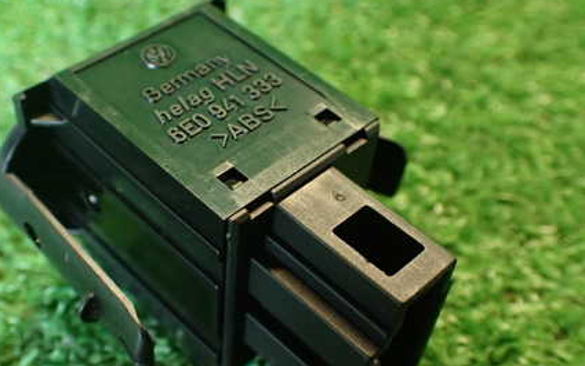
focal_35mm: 48
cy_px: 214
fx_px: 765
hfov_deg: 41.5
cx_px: 221
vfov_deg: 26.8
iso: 500
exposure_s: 1/30
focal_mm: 5.79
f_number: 2.4
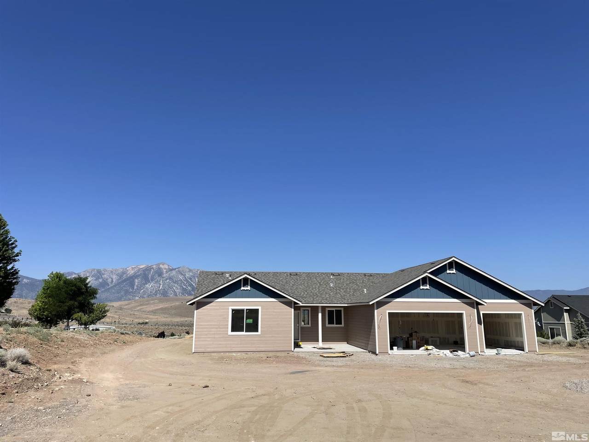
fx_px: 442
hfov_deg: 67.3
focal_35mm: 26
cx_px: 294
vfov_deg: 53.1
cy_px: 221
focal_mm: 4.2
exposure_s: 1/4831
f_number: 1.6
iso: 32
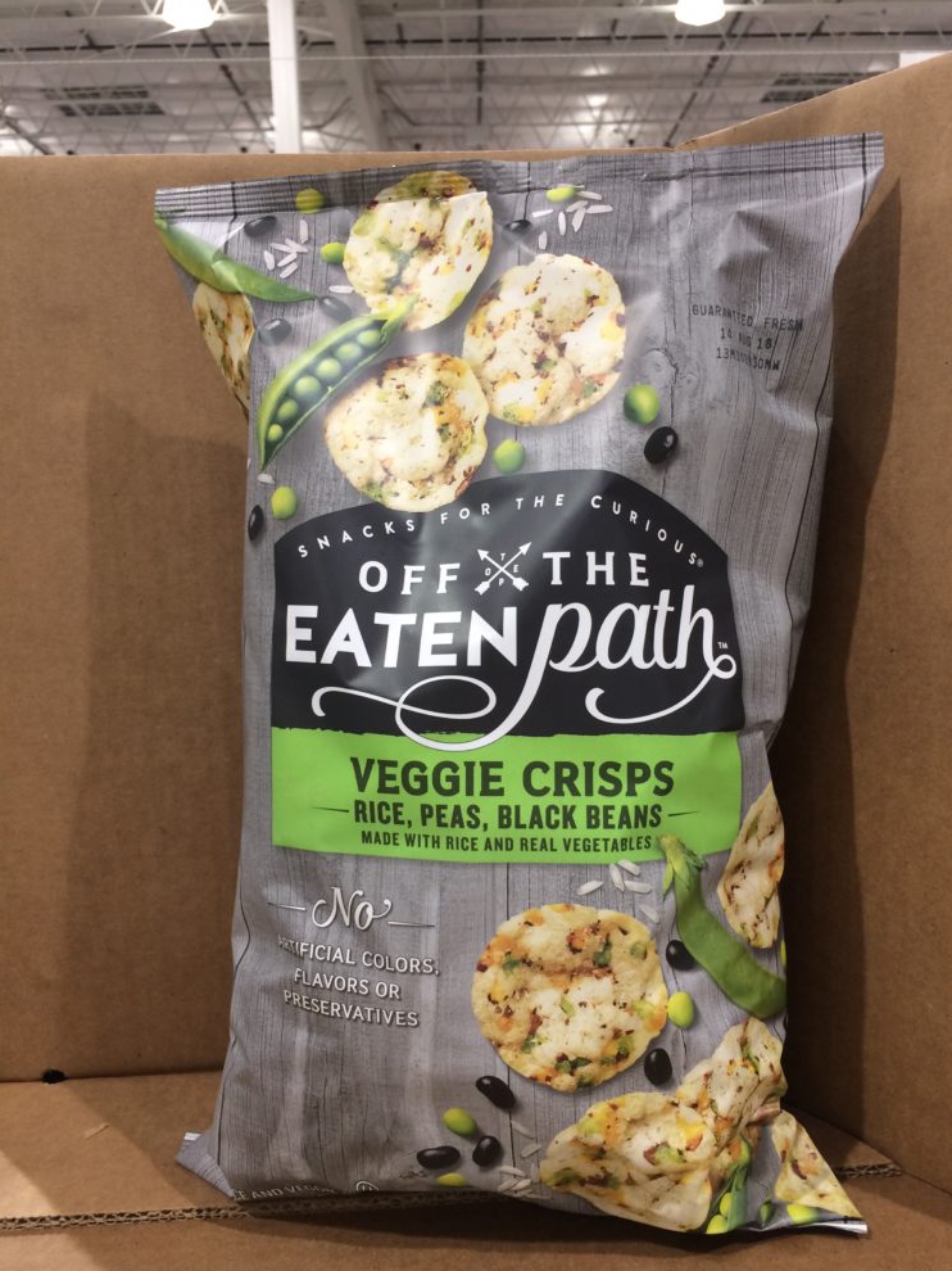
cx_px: 491
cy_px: 644
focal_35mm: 30
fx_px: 1101
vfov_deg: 60.0
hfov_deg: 46.8
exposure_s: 1/30
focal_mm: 4.15
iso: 80
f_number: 2.2
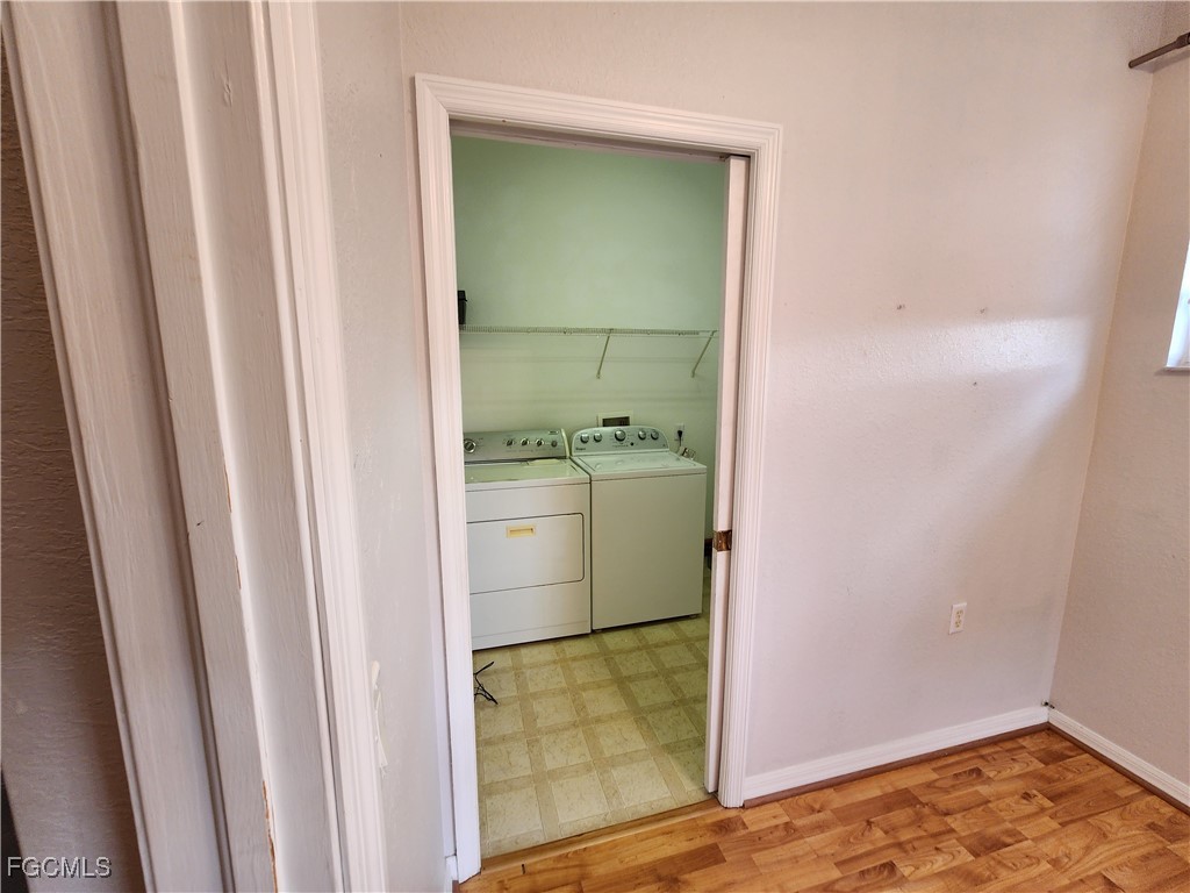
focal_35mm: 13
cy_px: 446
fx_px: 447
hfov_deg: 106.2
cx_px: 595
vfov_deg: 89.9
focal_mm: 2.2
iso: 160
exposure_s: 1/60
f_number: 2.2
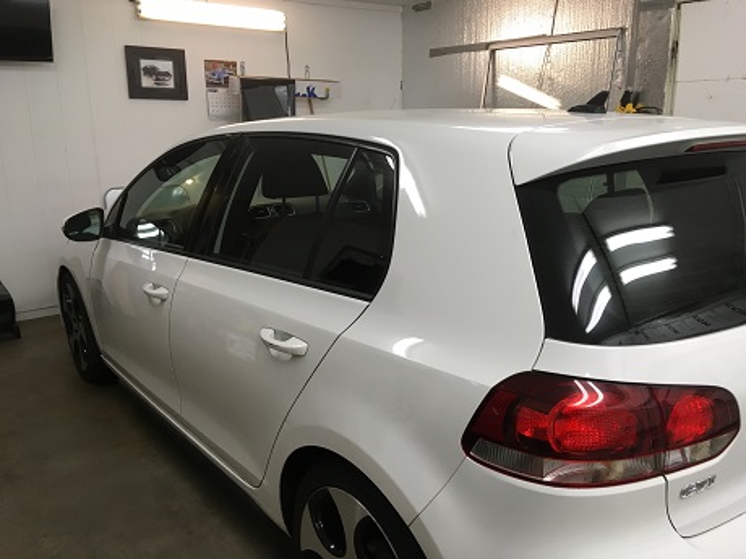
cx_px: 373
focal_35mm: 29
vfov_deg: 48.2
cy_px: 280
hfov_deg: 61.7
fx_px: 625
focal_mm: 4.15
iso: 32
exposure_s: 1/30
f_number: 2.2
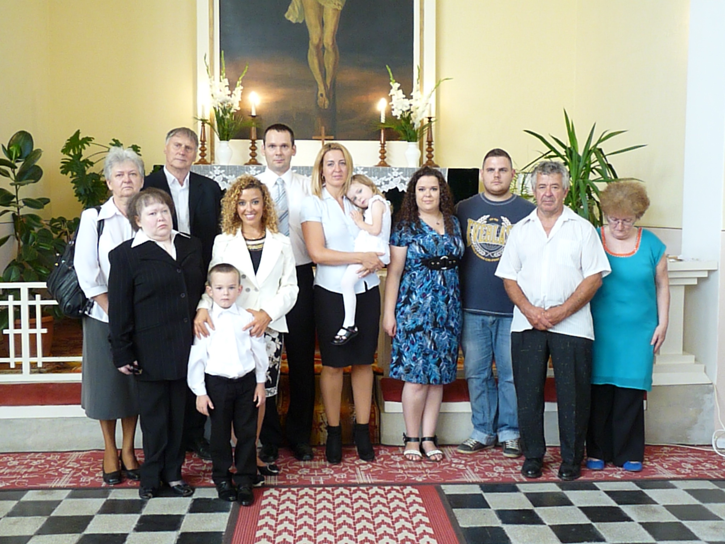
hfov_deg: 50.1
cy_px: 272
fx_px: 775
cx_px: 362
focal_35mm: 37
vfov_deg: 38.7
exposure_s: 1/60
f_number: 3
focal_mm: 6.6
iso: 800
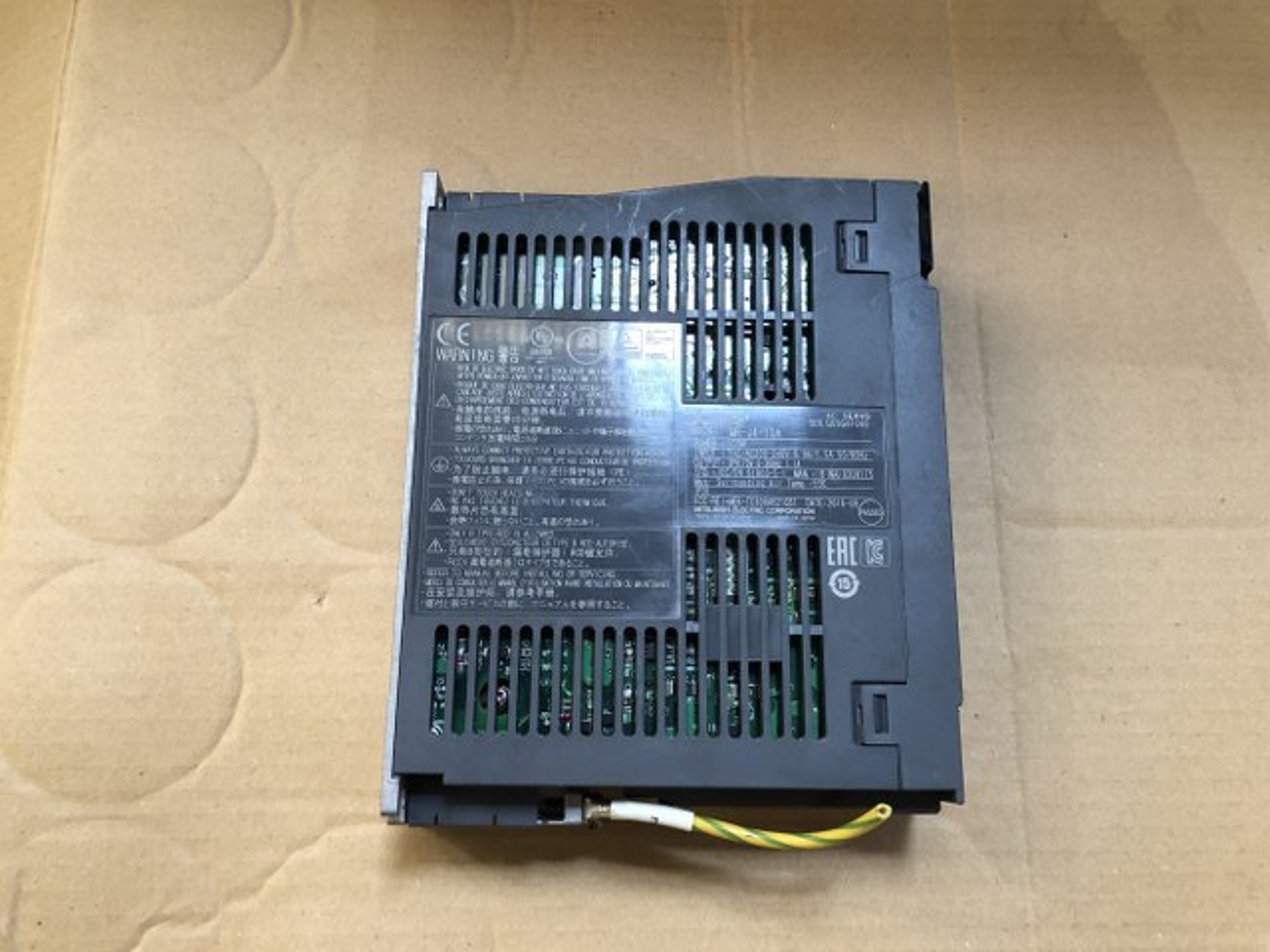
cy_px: 476
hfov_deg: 63.4
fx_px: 1027
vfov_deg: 49.7
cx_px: 635
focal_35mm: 28
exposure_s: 1/15
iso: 64
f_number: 1.8
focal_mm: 3.99
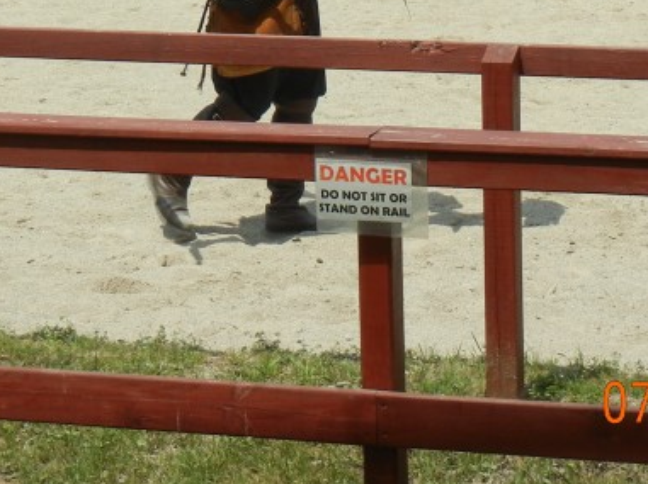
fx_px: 3422
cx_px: 267
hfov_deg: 10.8
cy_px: -114
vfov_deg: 8.0
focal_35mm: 183
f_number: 8.2
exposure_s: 1/400
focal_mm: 12.2
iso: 160
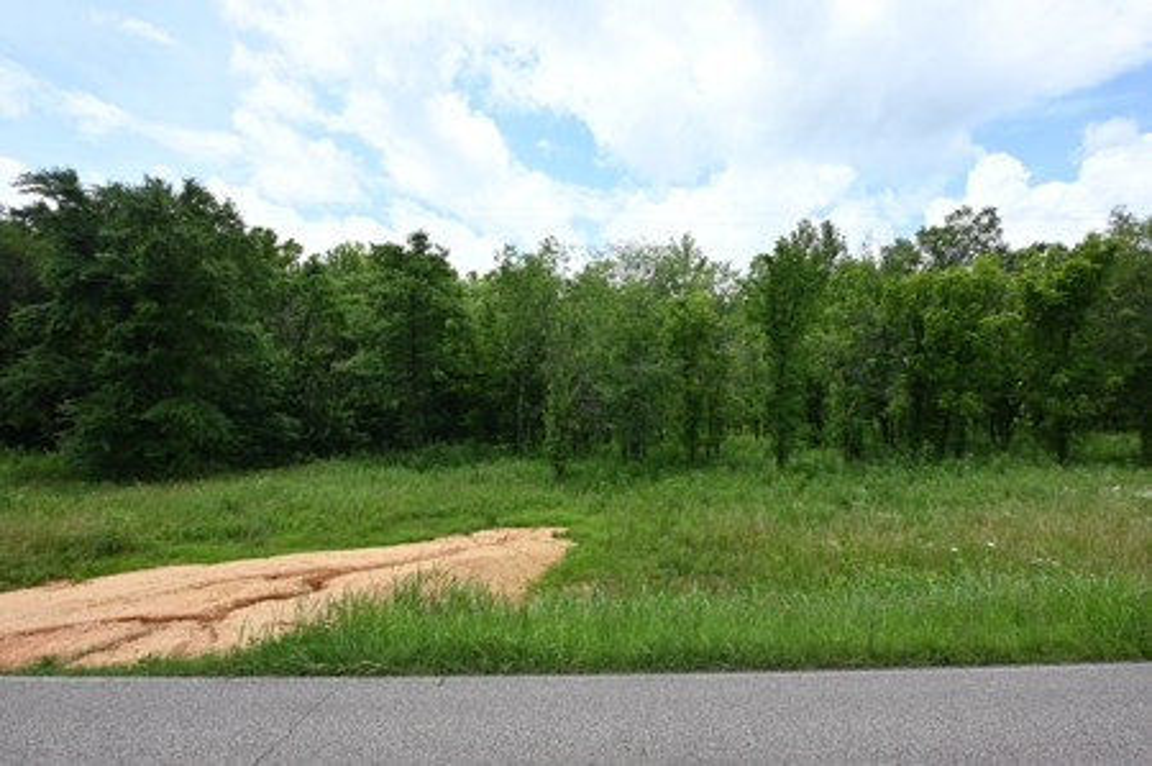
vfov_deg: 67.3
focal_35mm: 18
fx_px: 575
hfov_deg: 90.1
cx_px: 576
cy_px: 383
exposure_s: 1/320
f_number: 6.3
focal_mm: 12
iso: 100
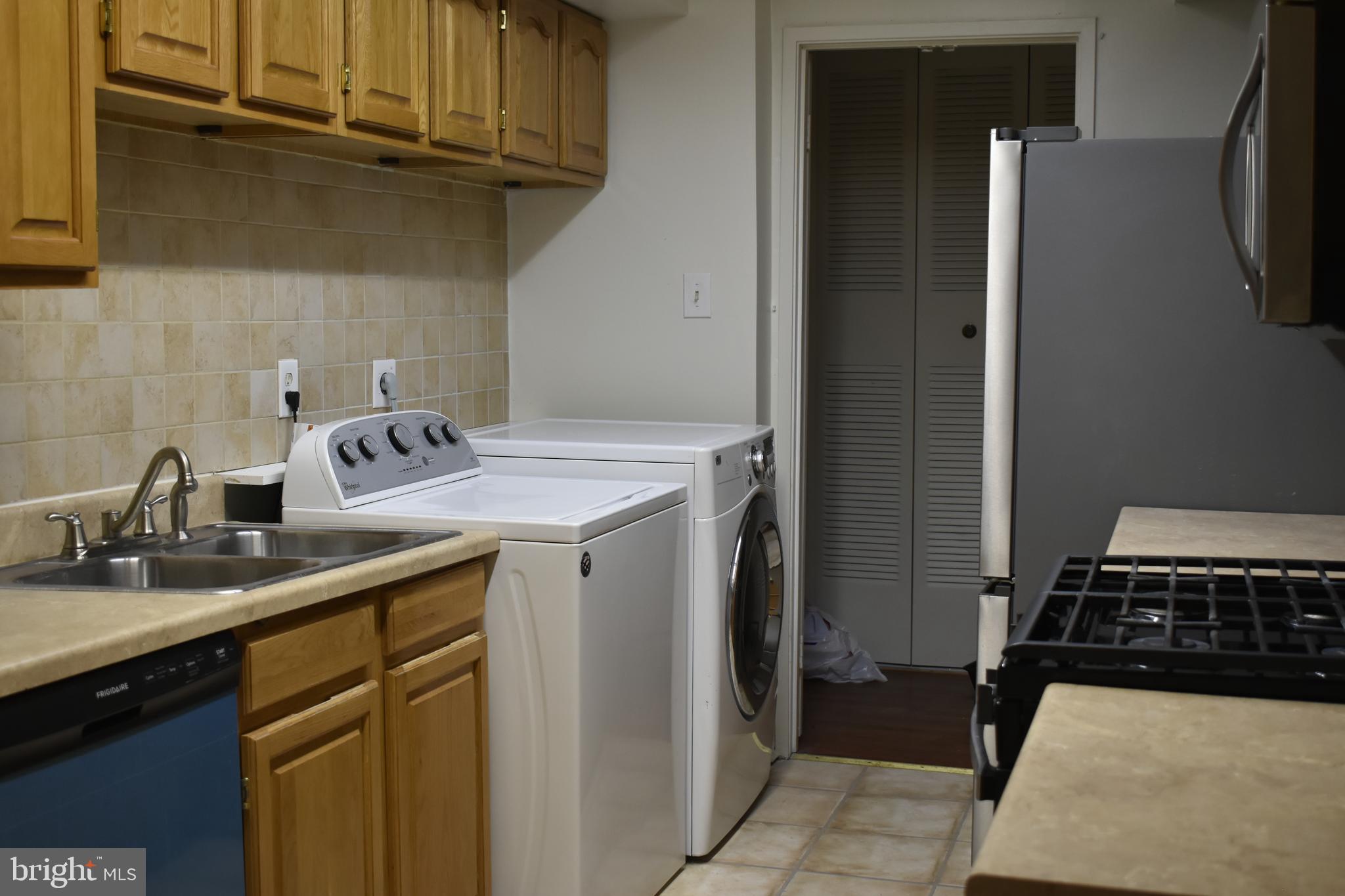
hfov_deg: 43.6
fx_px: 1681
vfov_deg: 29.9
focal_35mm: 45
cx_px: 672
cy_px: 448
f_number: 5
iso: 800
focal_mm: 30
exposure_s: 1/100
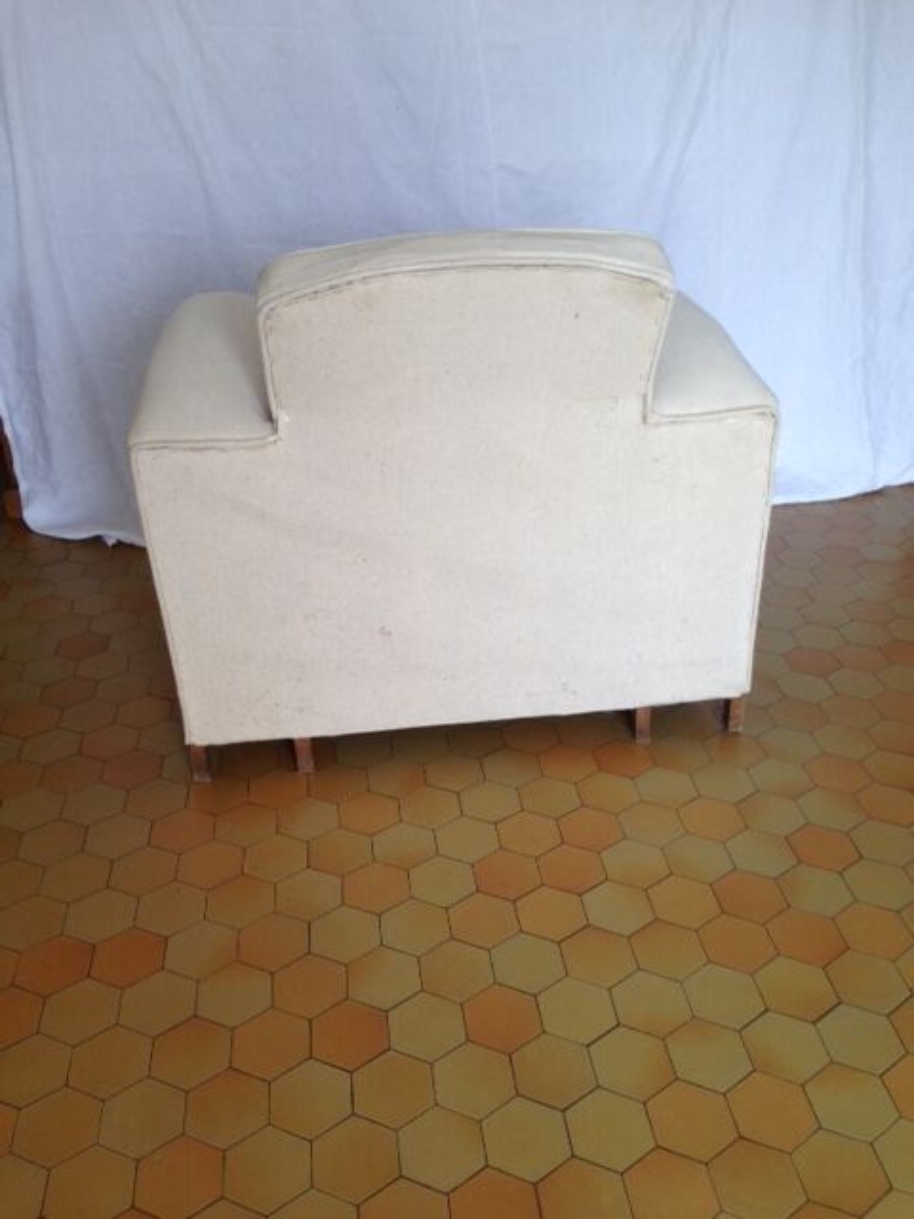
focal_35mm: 33
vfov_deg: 55.4
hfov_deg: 42.9
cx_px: 457
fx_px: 1162
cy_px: 610
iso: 50
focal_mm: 4.12
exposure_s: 1/40
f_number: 2.4
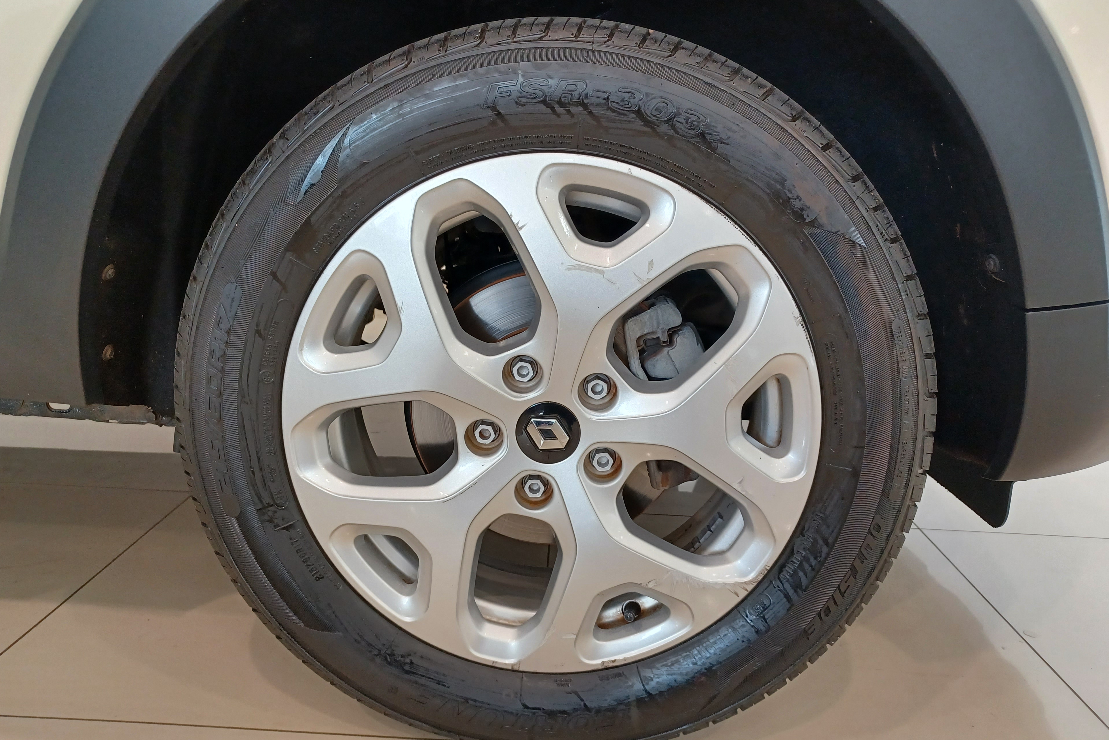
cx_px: 549
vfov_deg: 47.8
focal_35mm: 27
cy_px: 416
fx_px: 832
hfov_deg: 67.4
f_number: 1.8
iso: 250
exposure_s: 1/40
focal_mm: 4.6
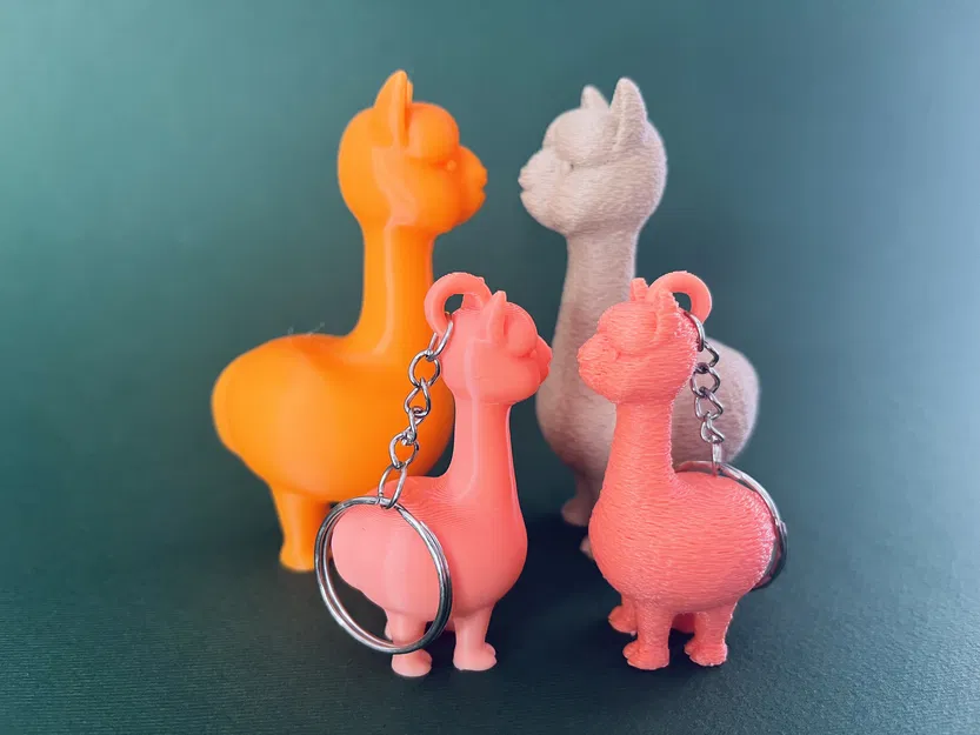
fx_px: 736
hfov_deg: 67.3
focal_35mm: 26
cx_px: 490
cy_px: 368
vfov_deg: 53.1
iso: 125
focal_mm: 5.1
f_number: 1.6
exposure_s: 1/50
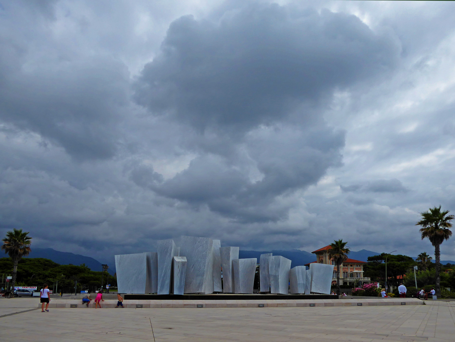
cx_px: 228
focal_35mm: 24
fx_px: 315
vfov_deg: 56.8
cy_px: 171
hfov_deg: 71.6
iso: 80
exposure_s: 1/2000
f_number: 3.5
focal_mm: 4.3
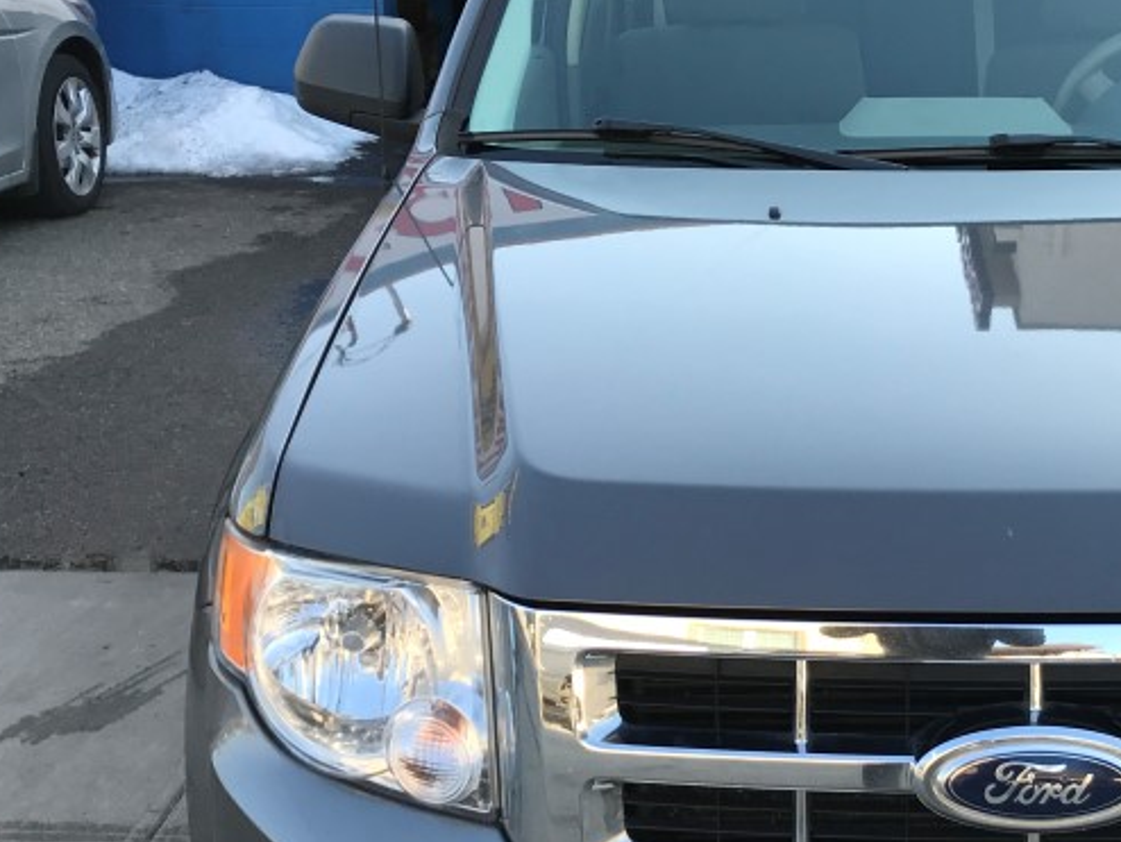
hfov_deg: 32.2
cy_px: 486
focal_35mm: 58
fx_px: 1879
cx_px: 910
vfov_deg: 25.2
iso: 20
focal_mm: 3.99
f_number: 1.8
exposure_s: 1/449
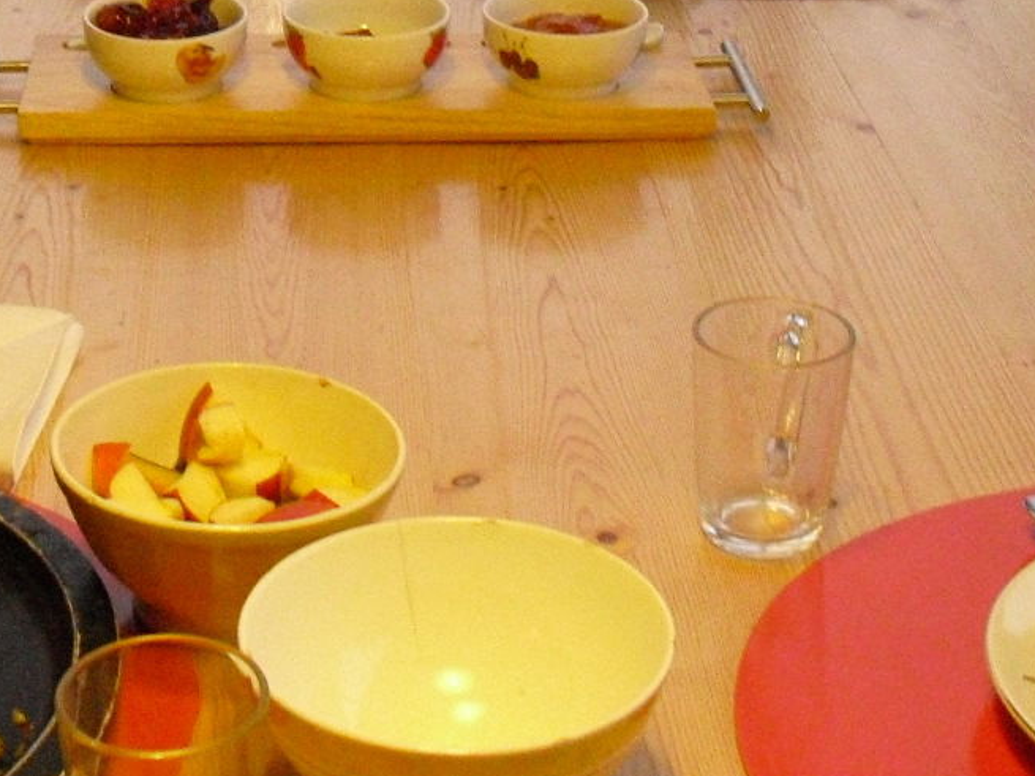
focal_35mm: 88
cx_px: 370
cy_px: 54
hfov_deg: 22.2
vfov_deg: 16.5
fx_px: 2631
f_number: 3.1
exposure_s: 1/40
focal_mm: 6.3
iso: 800
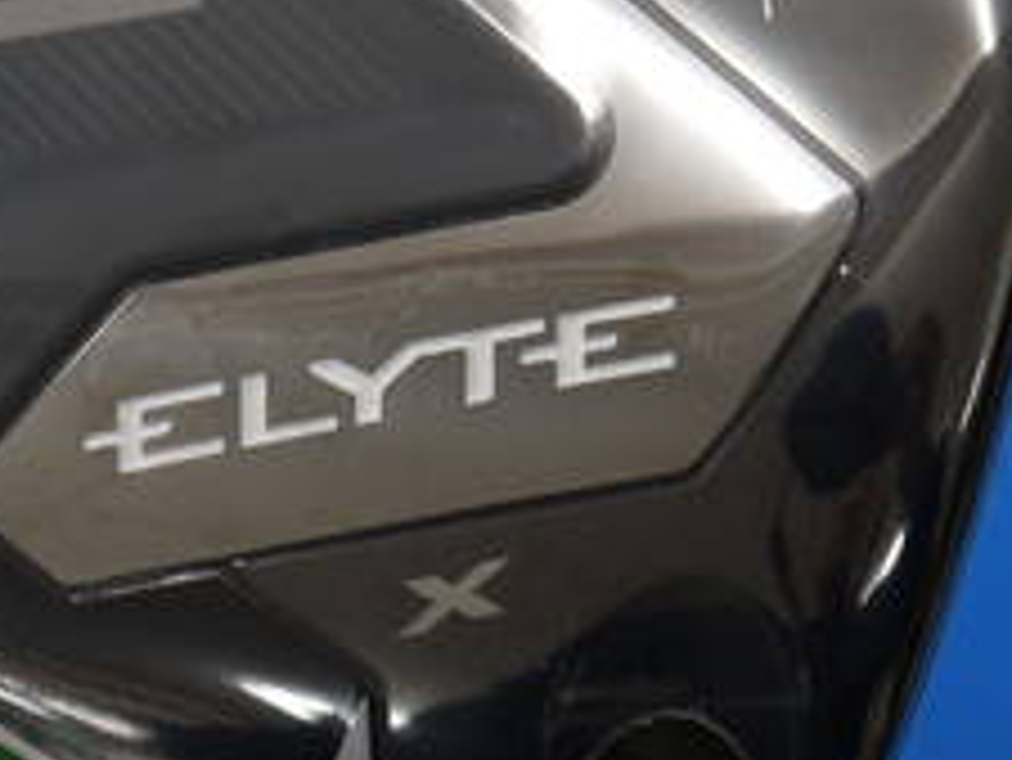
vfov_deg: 11.3
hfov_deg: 15.0
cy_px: 216
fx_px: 3832
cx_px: 328
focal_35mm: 131
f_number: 4.4
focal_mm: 23
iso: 160
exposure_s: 1/60
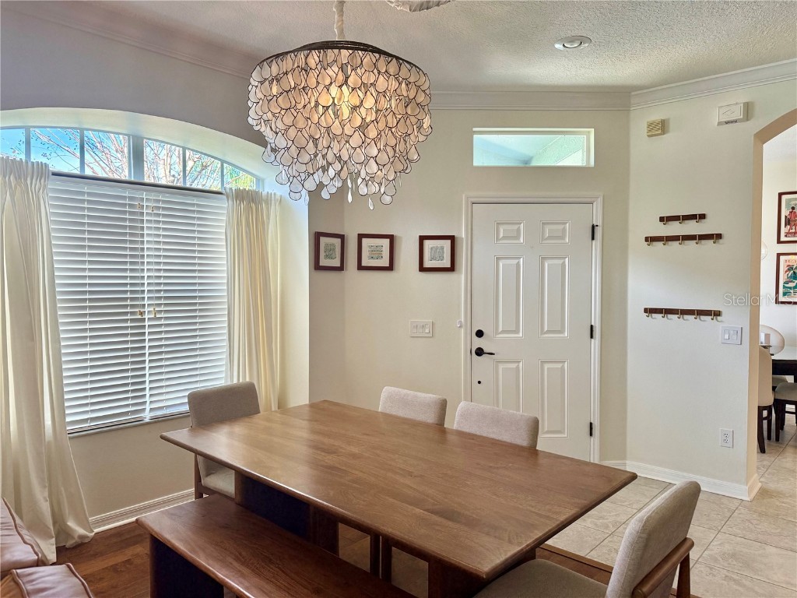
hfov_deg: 71.6
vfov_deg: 56.8
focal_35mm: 24
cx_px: 398
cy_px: 299
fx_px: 553
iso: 200
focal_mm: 6.76
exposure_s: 1/195
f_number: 1.78
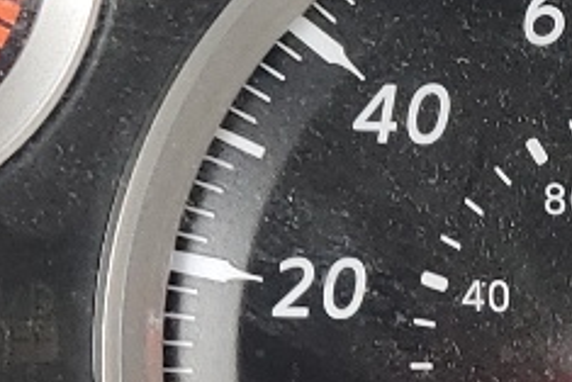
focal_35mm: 184
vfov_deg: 7.4
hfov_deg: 10.9
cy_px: -15
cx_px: -180
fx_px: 2925
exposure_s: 1/196
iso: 50
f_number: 1.5
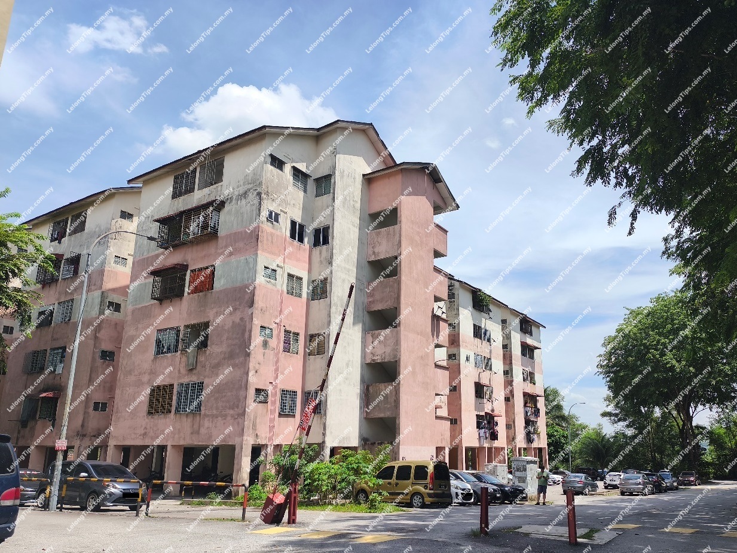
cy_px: 276
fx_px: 490
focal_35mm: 23
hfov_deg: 73.9
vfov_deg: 58.9
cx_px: 368
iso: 50
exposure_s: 1/1101
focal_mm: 6.14
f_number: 1.65
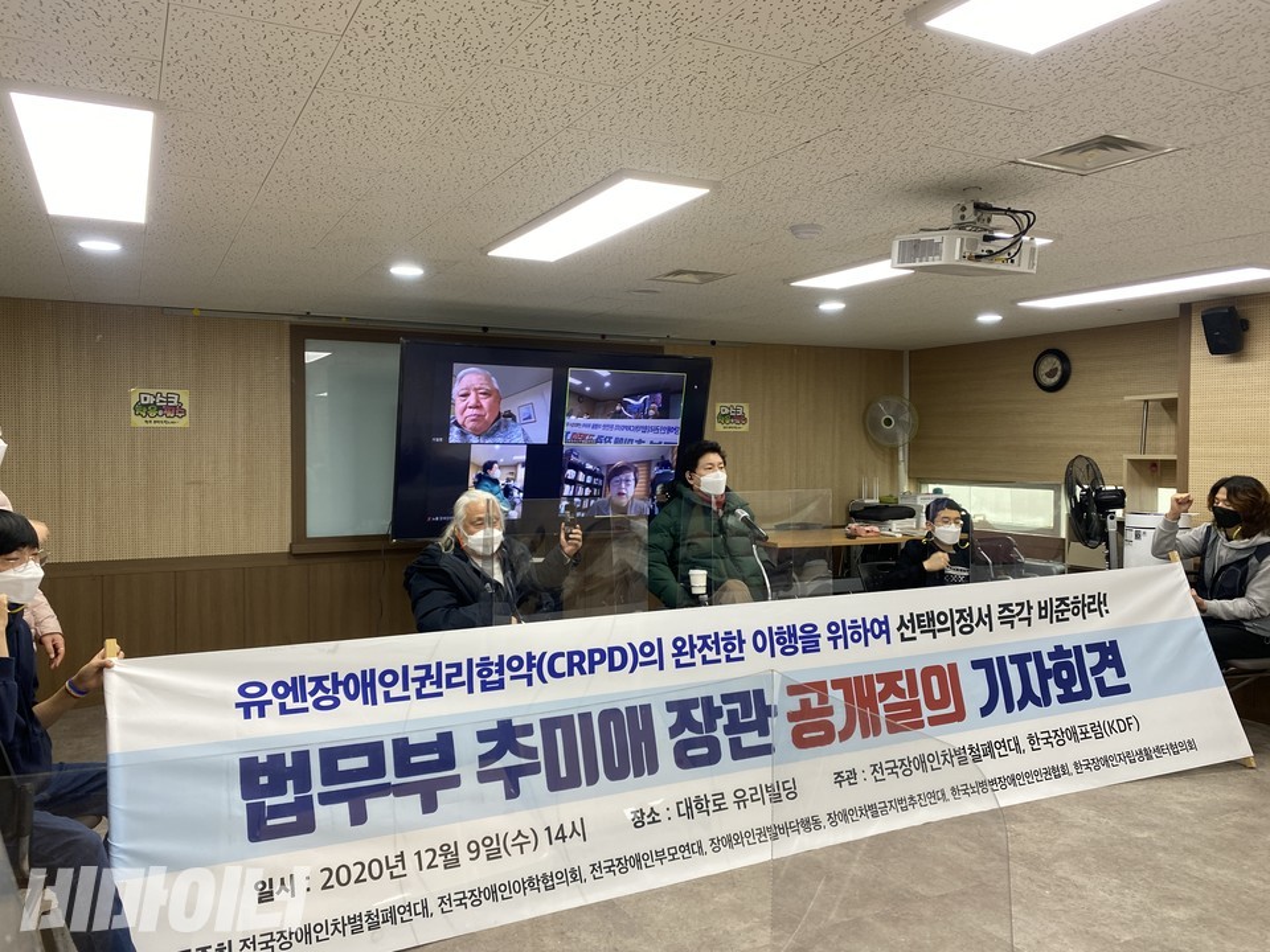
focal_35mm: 26
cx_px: 635
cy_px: 476
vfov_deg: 53.1
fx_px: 954
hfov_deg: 67.3
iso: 100
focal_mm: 4.25
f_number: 1.8
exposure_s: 1/120
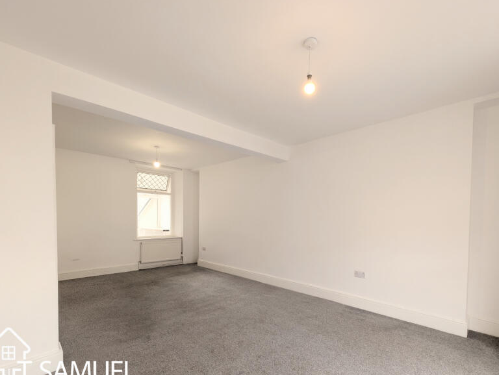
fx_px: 231
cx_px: 260
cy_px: 227
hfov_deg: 94.4
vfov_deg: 77.3
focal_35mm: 16
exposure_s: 1/40.6
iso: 45
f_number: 1.95
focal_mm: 2.23
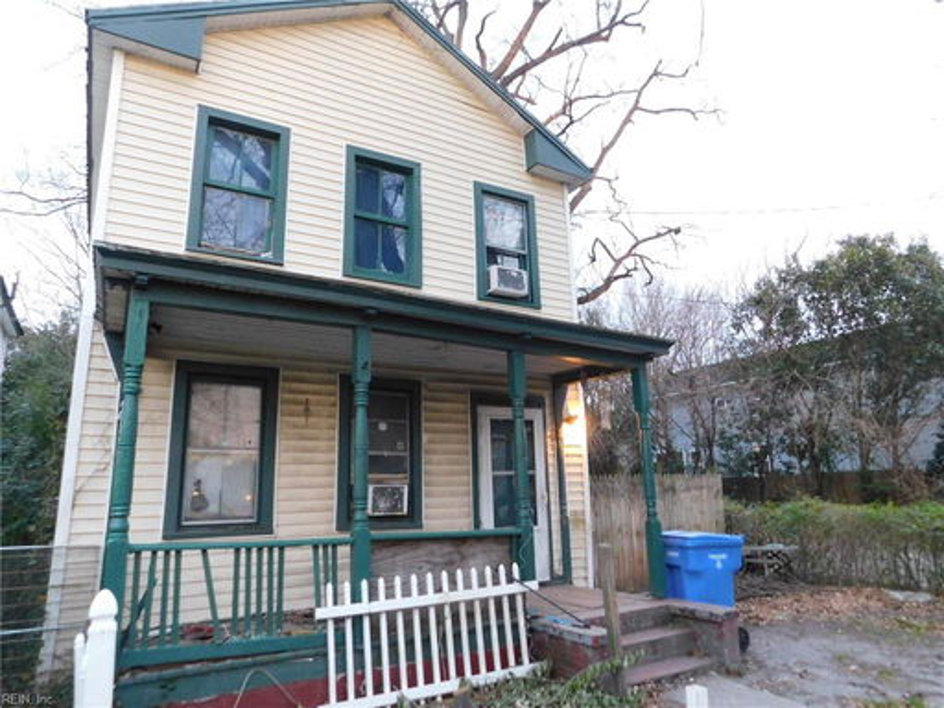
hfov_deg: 73.9
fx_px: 627
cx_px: 472
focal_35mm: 23
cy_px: 354
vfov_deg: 58.9
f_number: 3
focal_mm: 4
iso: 400
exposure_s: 1/15
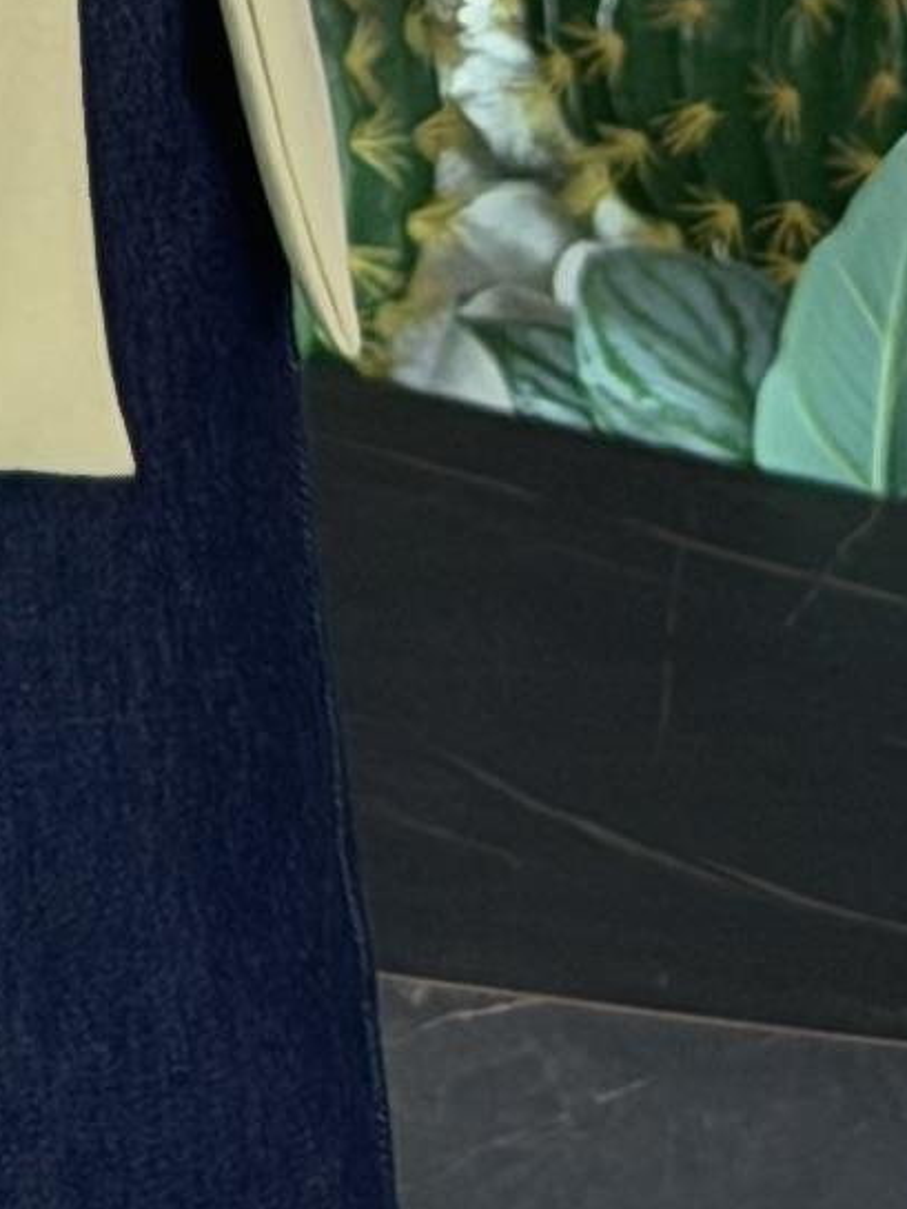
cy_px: -3030
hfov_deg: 4.1
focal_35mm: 355
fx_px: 12397
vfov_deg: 5.1
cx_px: -920
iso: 64
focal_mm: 6.76
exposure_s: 1/239
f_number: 1.78
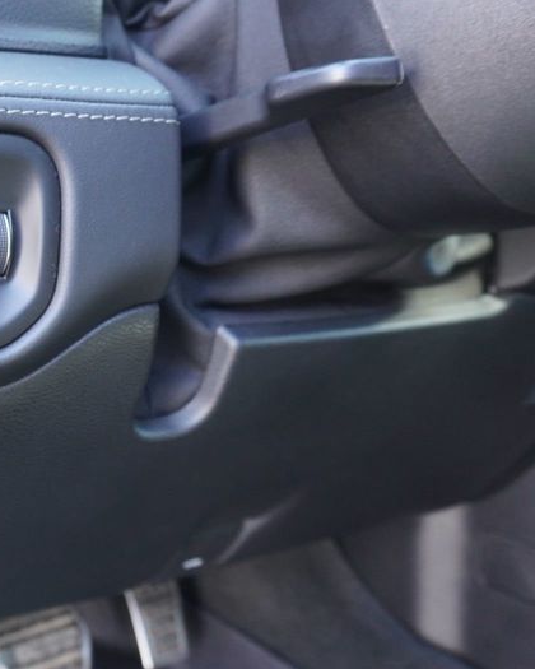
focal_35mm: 44
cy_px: 270
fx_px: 871
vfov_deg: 41.8
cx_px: -36
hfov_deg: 30.9
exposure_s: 1/60
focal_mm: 16
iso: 1000
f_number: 4
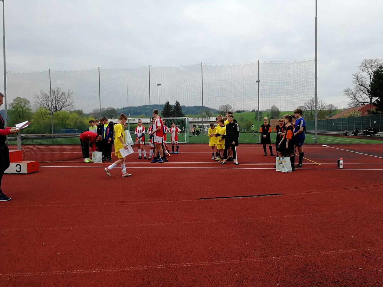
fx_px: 299
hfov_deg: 65.3
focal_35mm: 27
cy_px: 144
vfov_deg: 51.4
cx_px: 192
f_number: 2.2
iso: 50
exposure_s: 1/555
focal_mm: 3.95
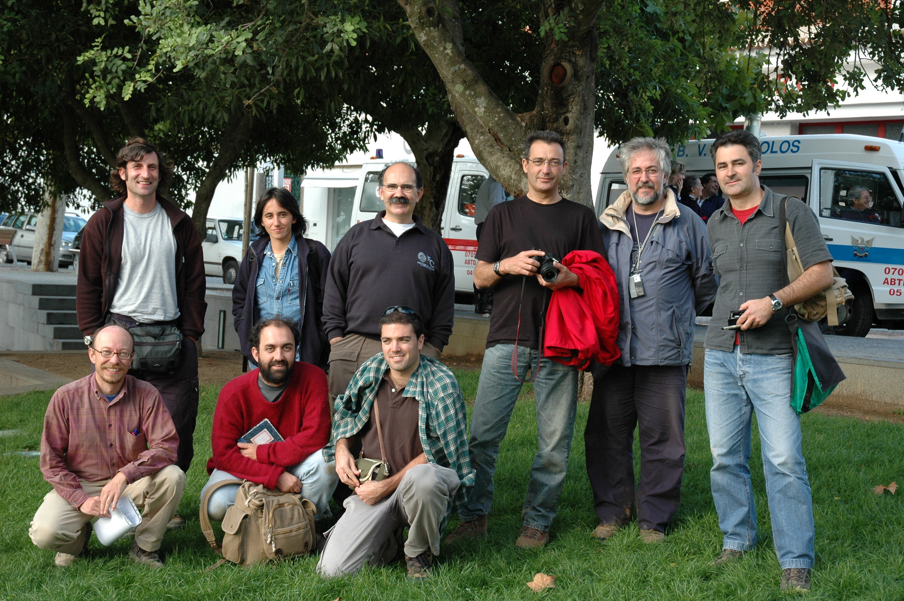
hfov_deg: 35.1
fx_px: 1430
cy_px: 300
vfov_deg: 23.7
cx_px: 452
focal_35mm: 57
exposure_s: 1/100
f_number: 5
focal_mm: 38
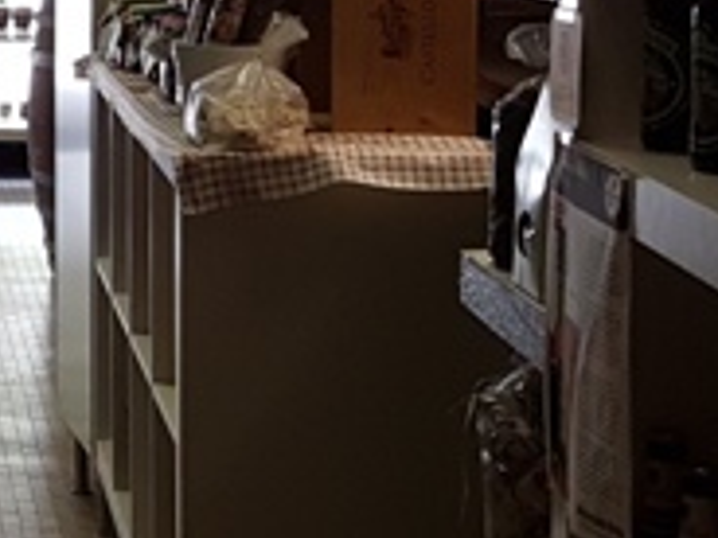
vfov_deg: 13.0
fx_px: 2344
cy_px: 55
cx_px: -609
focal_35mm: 113
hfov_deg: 15.0
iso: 100
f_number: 1.7
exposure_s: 1/50
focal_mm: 4.2
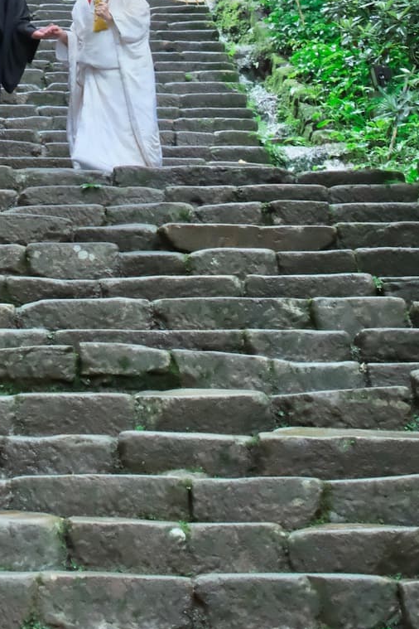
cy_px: -84
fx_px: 2234
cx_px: 40
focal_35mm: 128
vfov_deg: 15.5
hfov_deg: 10.7
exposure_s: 1/50
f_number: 5
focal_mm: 29.8
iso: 3200
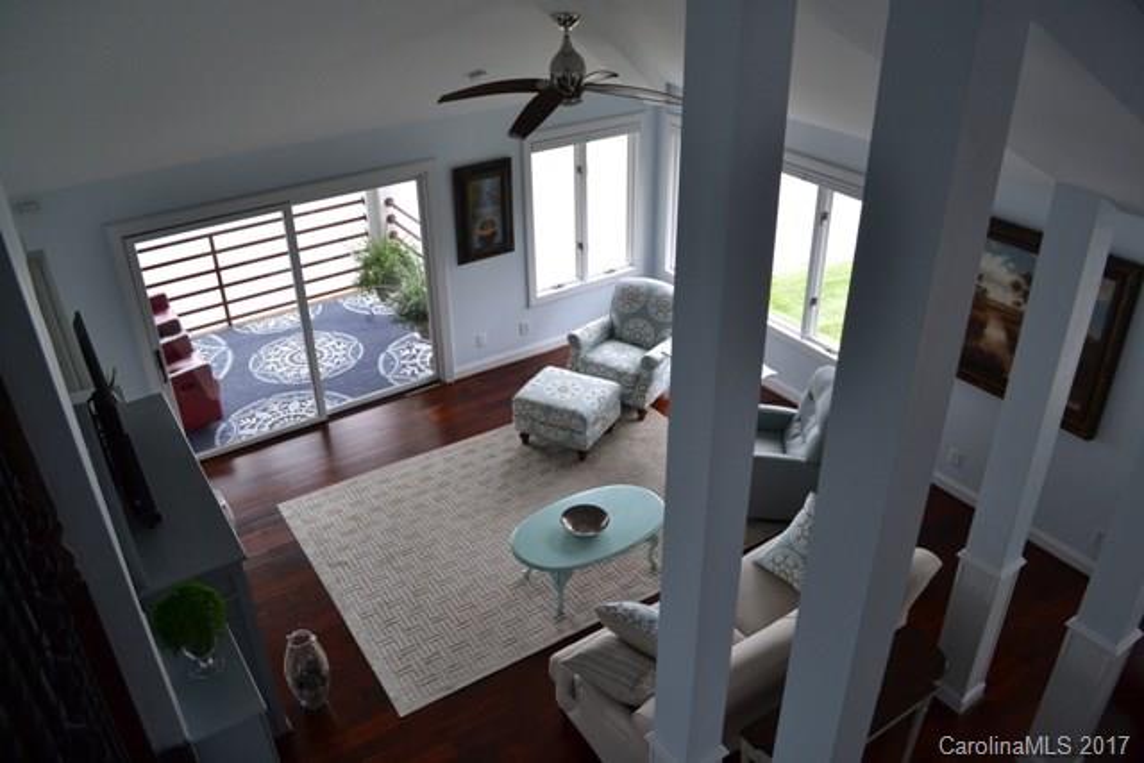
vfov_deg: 48.0
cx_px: 572
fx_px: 858
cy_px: 382
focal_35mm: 27
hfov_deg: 67.4
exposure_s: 1/125
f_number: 5.6
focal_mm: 18
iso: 360
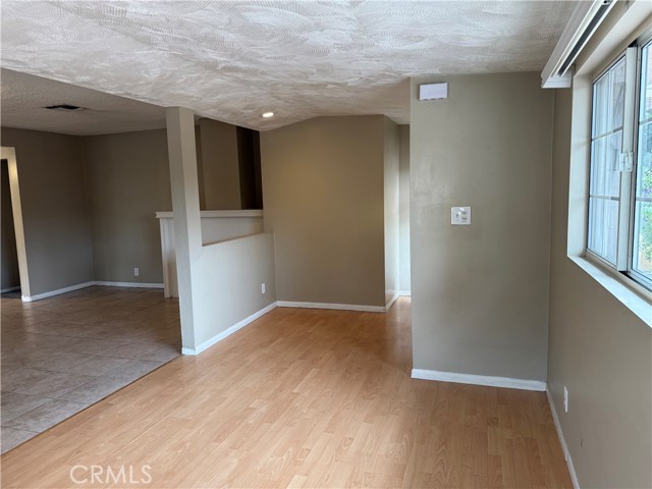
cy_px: 244
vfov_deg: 56.8
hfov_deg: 71.6
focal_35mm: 24
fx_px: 452
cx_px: 326
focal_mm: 6.76
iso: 125
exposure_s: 1/120
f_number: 1.78
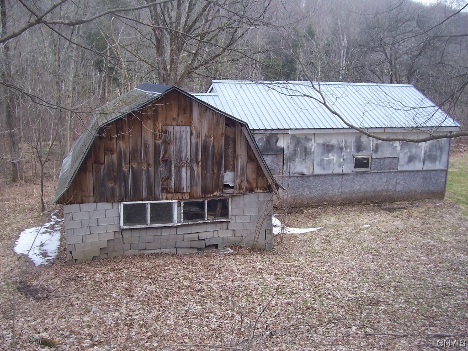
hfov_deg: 54.0
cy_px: 176
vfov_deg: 41.8
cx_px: 234
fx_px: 460
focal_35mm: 34
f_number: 2.7
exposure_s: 1/250
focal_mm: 5.6
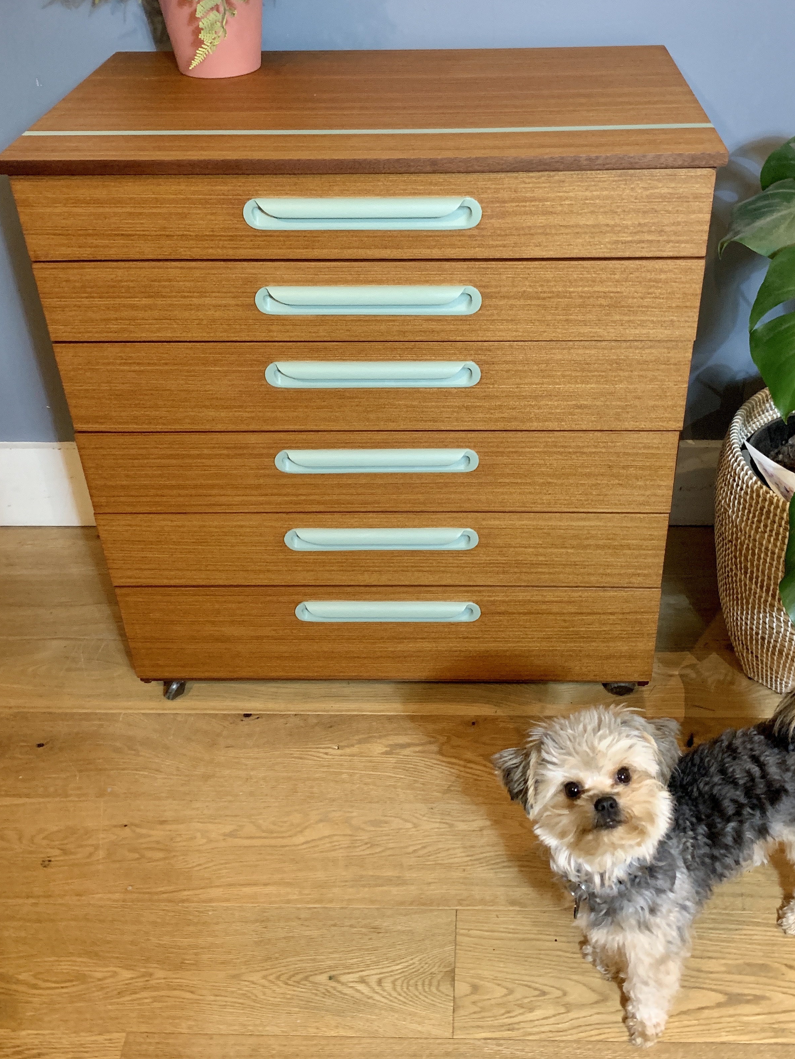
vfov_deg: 54.8
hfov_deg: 42.8
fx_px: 1010
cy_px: 408
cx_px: 464
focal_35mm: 33
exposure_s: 1/30
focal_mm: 4.25
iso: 500
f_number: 1.8
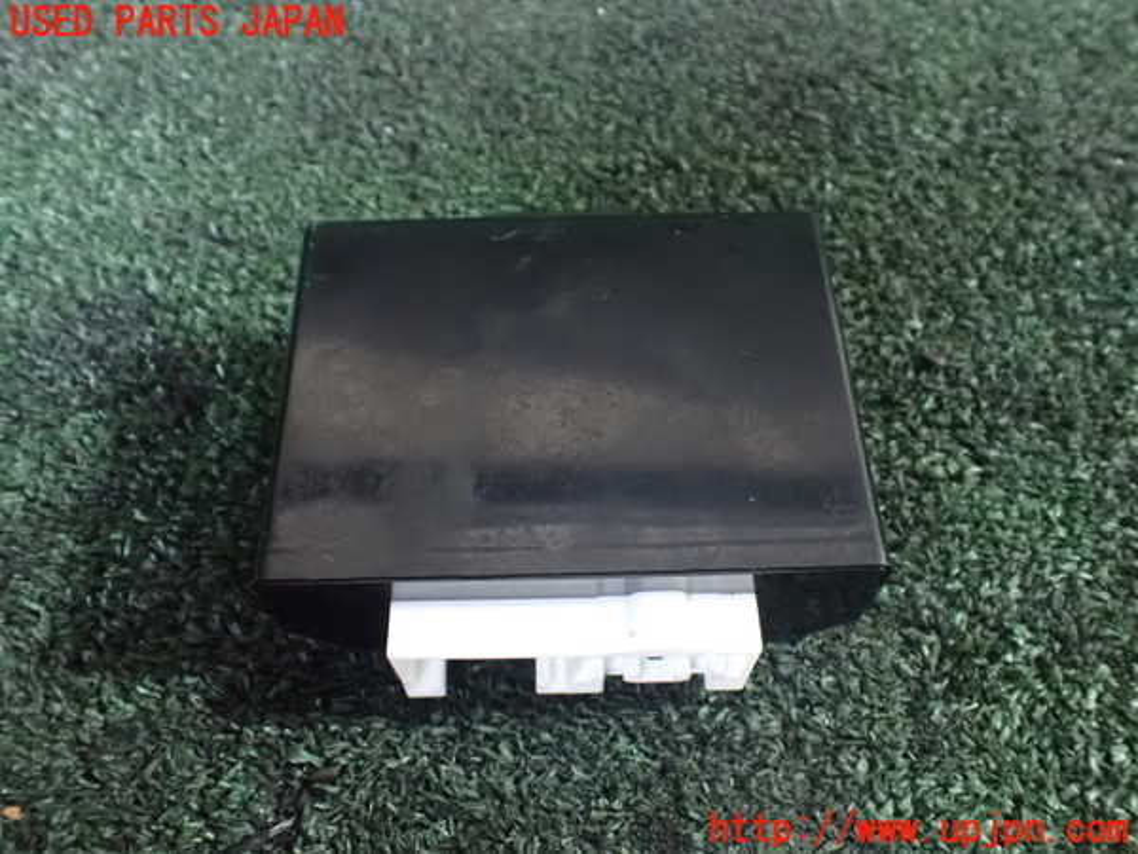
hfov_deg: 60.0
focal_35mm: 30
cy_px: 427
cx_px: 569
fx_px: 986
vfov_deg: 46.8
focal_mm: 5.4
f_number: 2.3
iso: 1600
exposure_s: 1/30
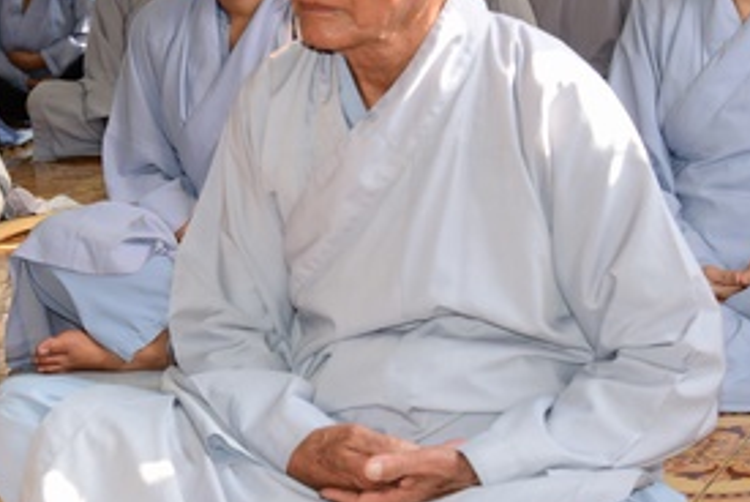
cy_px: 213
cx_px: 196
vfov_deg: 11.6
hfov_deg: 17.2
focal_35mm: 118
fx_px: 2461
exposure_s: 1/200
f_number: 5.6
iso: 1000
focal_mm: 50
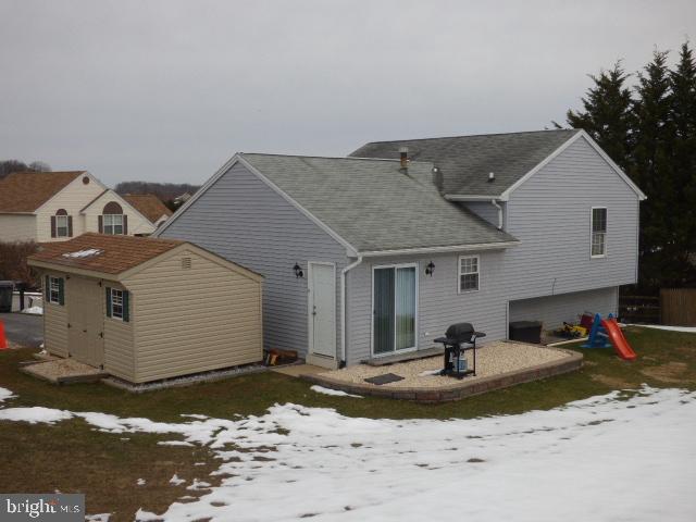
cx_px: 348
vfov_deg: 36.8
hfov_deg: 47.9
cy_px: 261
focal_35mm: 39
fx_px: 784
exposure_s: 1/1600
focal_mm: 7.07
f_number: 3.6
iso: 100
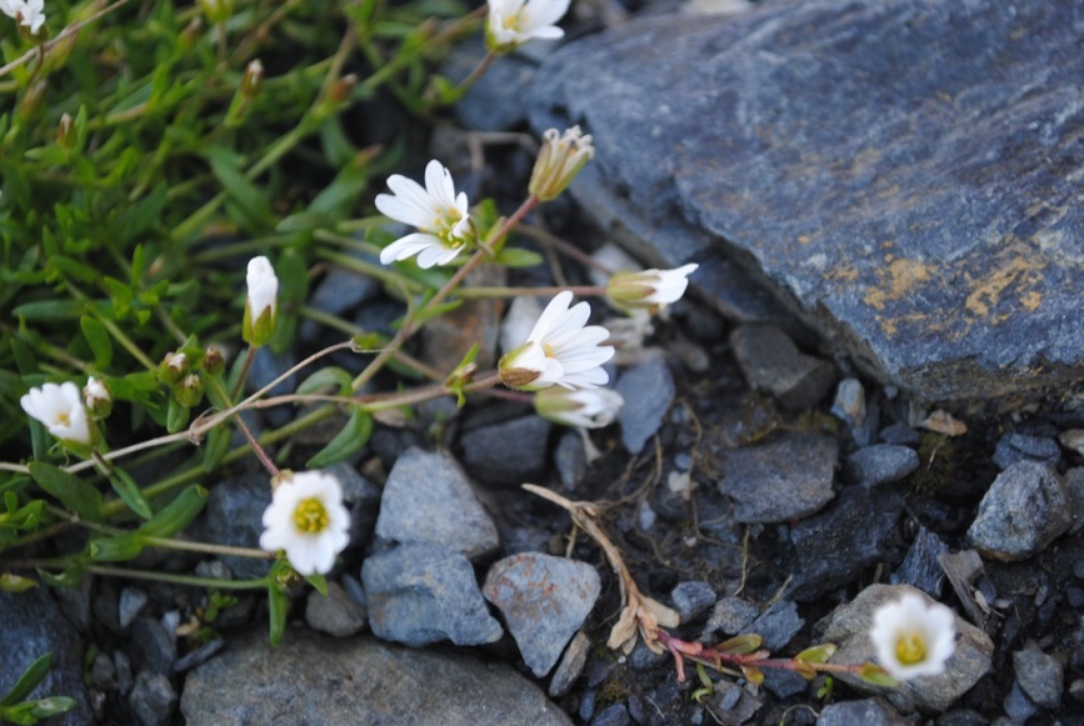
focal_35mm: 82
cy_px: 363
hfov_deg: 24.6
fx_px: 2488
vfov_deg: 16.6
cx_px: 542
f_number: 5.6
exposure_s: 1/80
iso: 200
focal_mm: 55
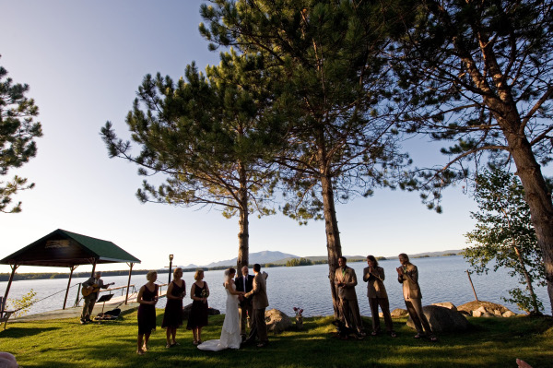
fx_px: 215
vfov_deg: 81.1
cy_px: 184
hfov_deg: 104.3
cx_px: 276
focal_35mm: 14
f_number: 11
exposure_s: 1/500
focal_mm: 14
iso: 500
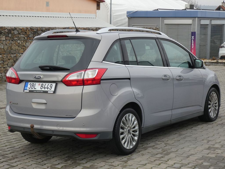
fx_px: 468
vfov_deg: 20.4
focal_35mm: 72
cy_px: 84
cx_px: 112
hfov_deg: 27.0
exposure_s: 1/100
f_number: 5.6
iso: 80
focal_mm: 12.9
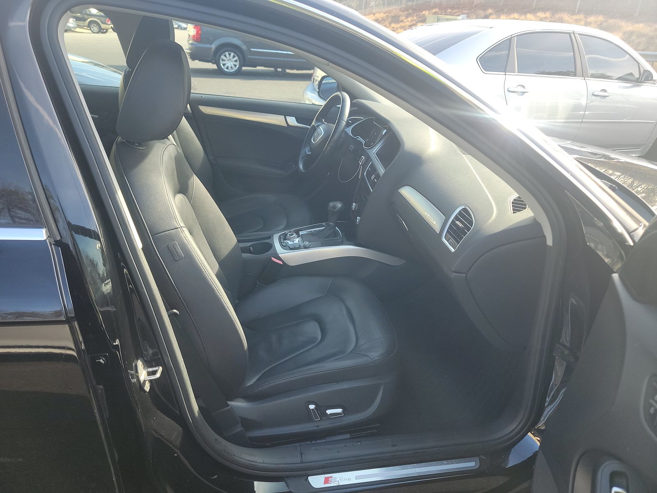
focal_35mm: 24
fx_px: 456
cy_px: 246
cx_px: 328
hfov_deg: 71.6
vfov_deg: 56.8
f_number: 1.8
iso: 64
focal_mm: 6.7
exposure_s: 1/119
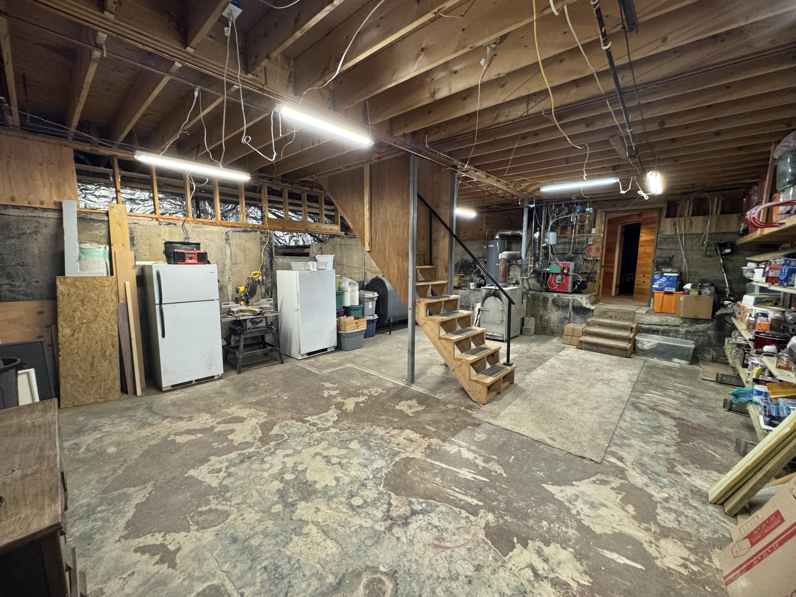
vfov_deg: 85.7
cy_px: 298
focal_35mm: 14
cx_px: 398
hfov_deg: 102.1
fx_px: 322
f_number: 2.2
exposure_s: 1/60
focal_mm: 2.22
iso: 500
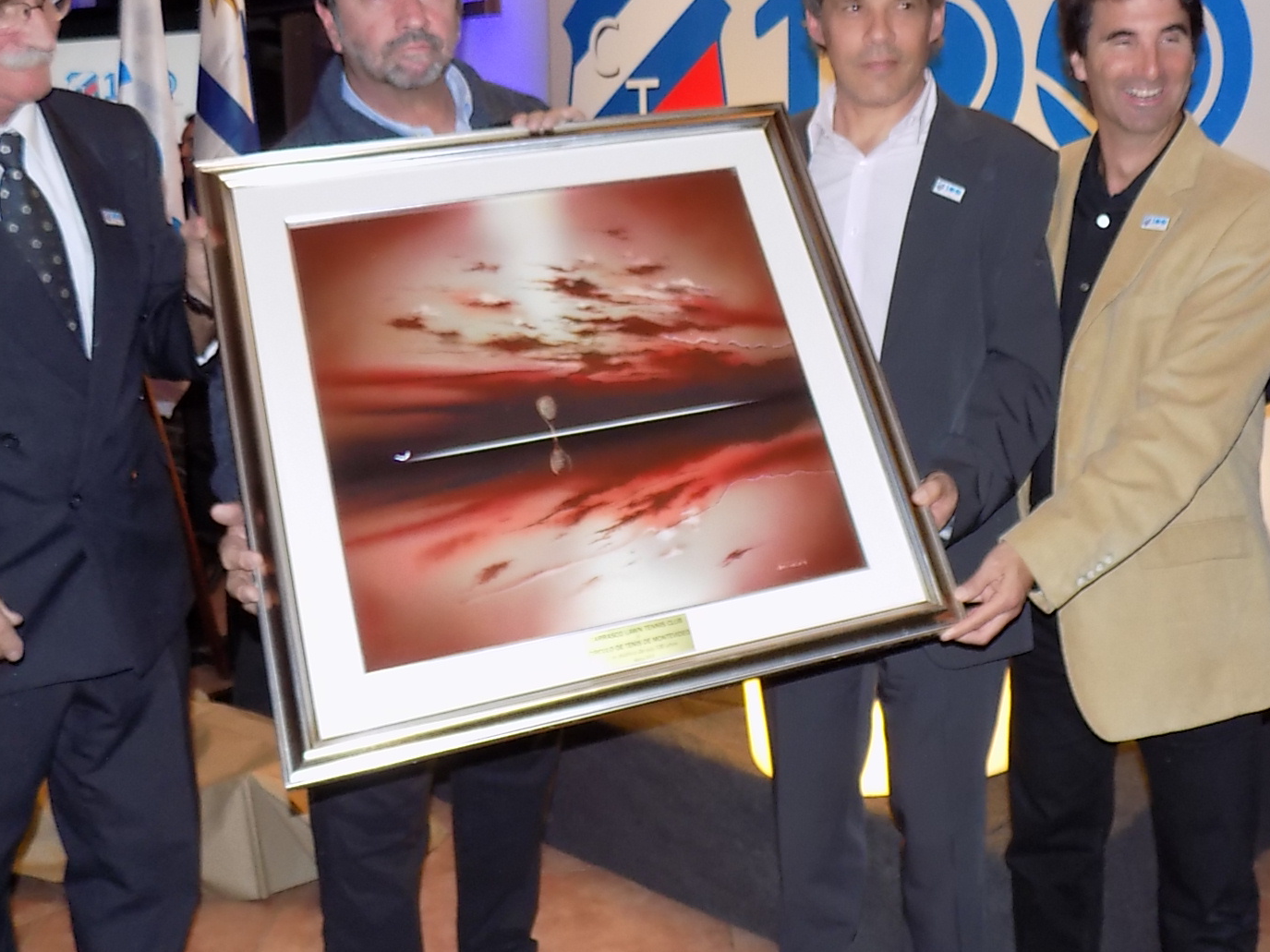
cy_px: 390
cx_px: 774
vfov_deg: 37.6
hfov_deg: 48.6
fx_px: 1394
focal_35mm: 38
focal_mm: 4
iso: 250
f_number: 3.1
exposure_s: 1/30
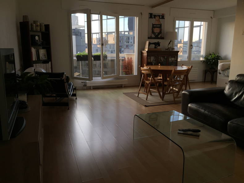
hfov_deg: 61.7
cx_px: 122
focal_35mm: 29
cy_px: 92
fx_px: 204
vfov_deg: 48.2
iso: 40
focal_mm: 4.15
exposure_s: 1/100
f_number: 2.2
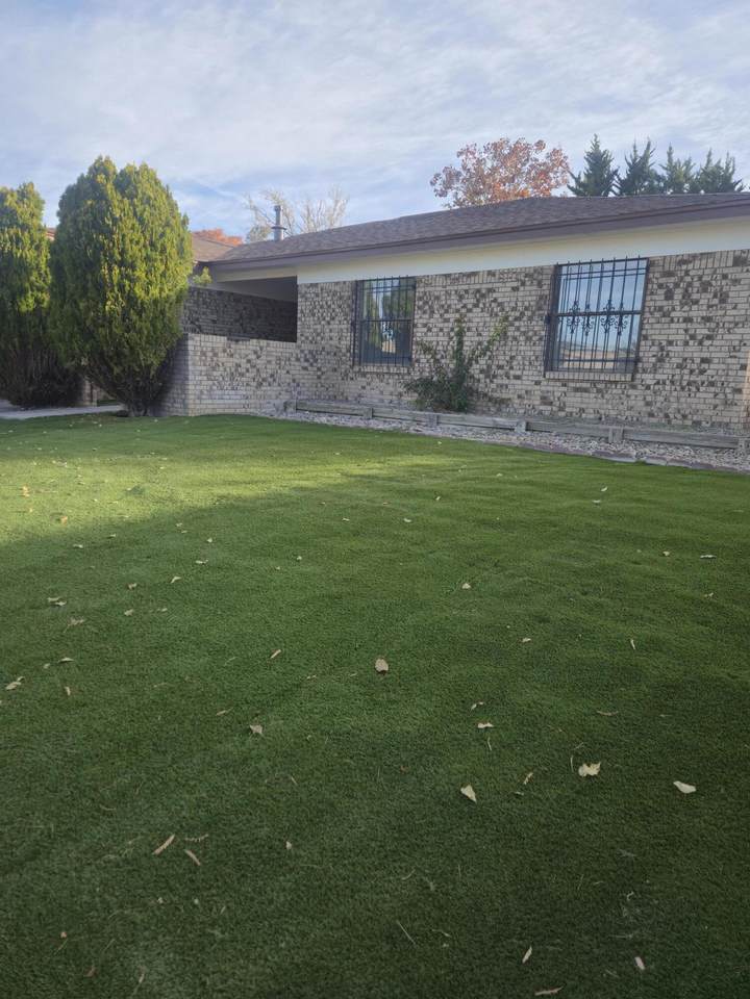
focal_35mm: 23
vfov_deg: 73.9
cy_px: 500
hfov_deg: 58.9
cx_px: 375
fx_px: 664
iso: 25
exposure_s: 1/525
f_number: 1.8
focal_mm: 5.4
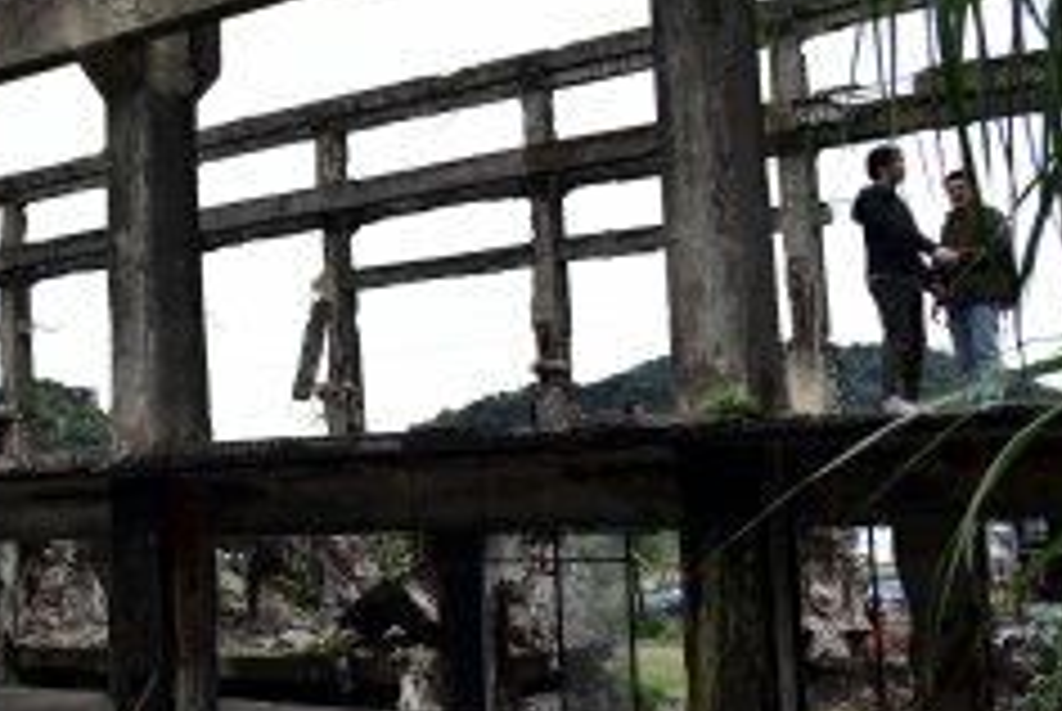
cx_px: -68
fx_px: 1536
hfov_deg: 33.8
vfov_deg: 26.1
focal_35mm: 52
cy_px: 382
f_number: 7.1
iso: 100
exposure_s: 1/160
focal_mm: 24
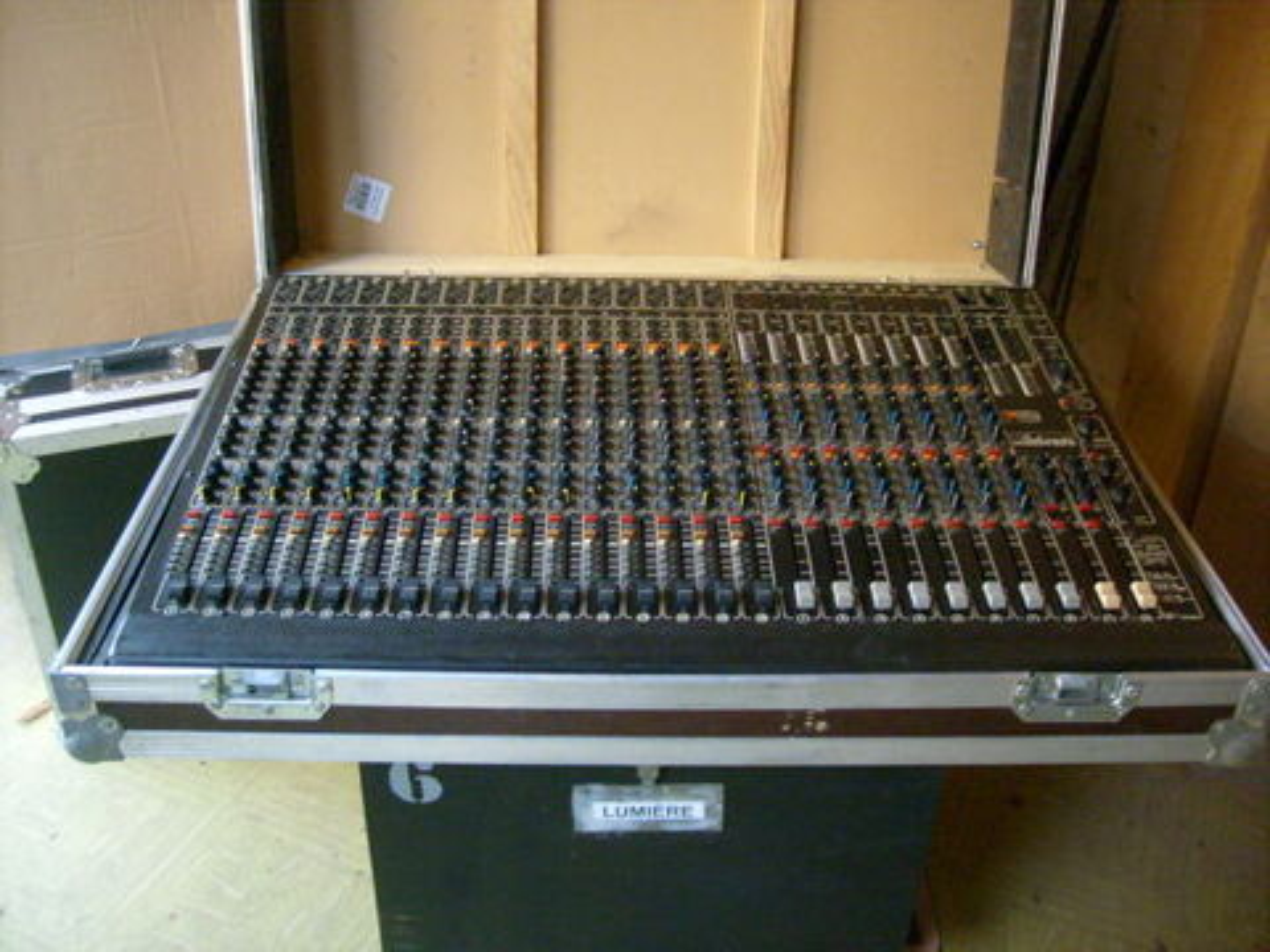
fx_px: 1284
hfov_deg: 52.6
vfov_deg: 40.7
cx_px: 635
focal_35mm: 35
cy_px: 476
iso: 200
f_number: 2.8
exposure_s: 1/8
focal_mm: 5.8
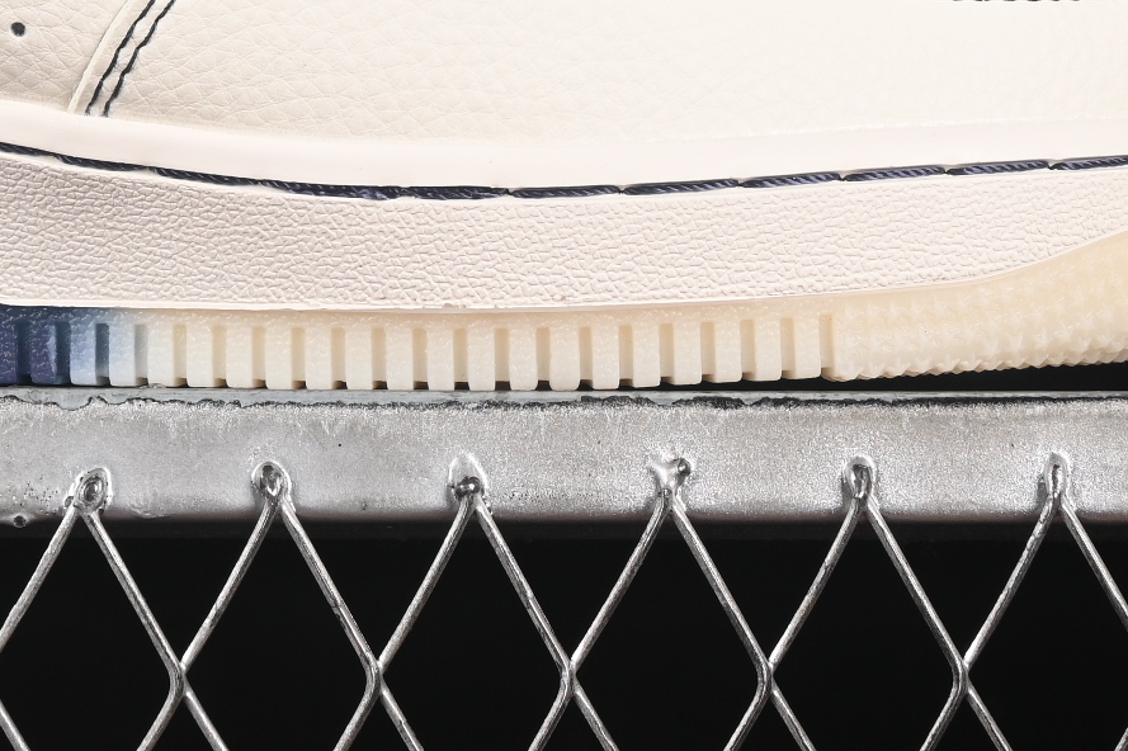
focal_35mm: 235
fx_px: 7360
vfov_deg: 5.8
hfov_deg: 8.7
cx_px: 65
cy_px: -348
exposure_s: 1/80
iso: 160
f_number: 7.1
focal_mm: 50
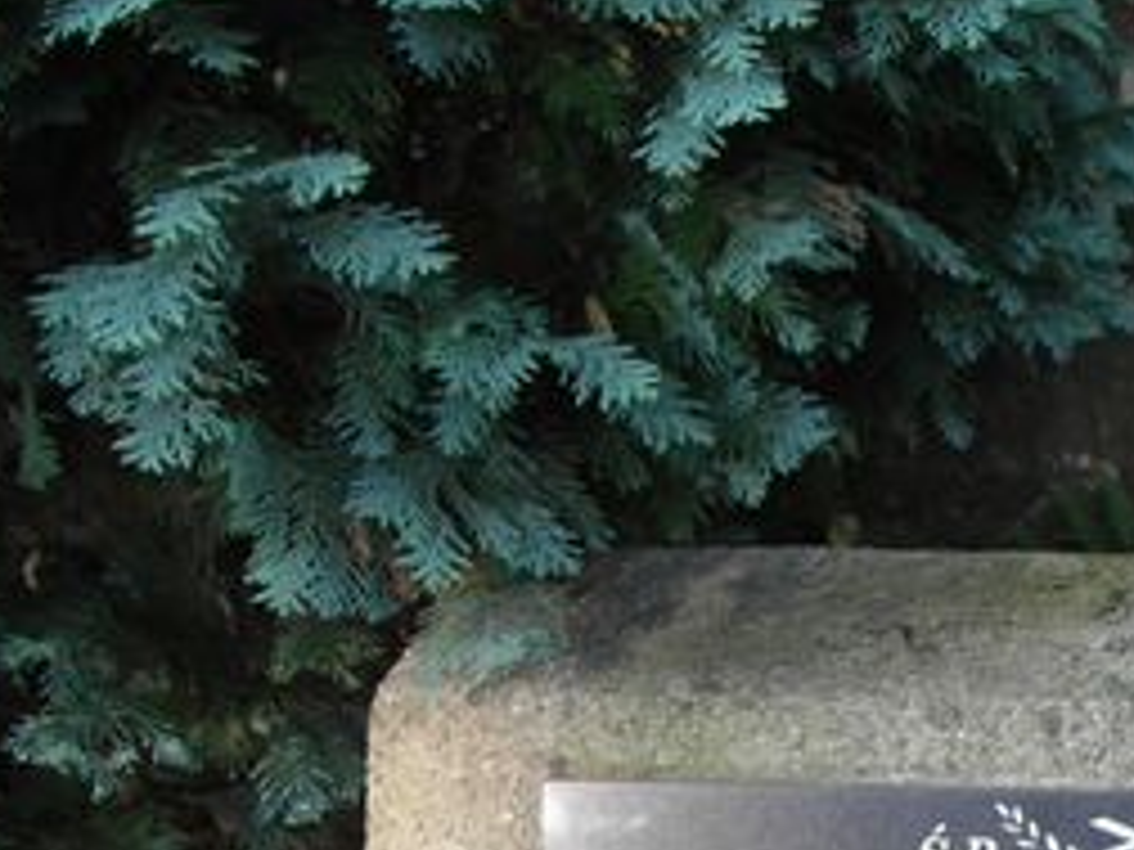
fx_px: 1998
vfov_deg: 22.1
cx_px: 1305
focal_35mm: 61
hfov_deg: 28.3
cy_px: 1030
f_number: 3.4
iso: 80
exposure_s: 1/90
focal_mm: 5.2
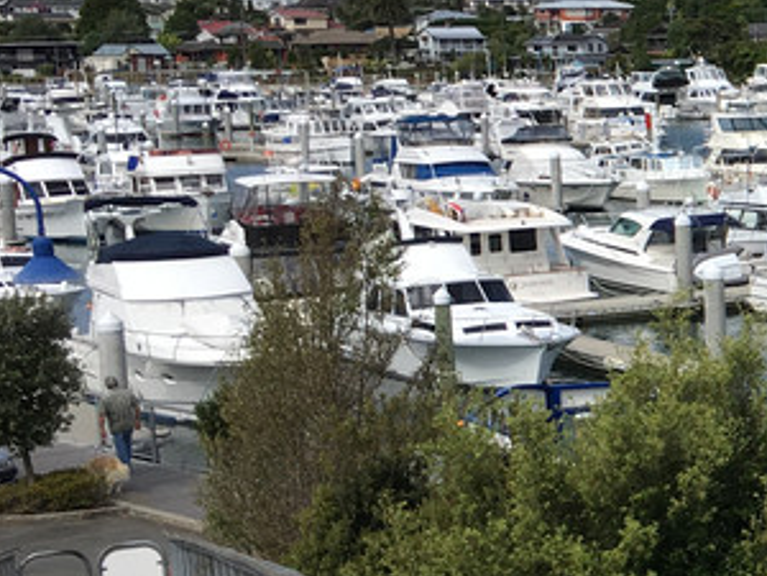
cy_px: 315
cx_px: 1315
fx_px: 2282
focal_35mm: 103
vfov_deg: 14.4
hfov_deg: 16.4
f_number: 2.2
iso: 25
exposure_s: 1/1789
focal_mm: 4.15
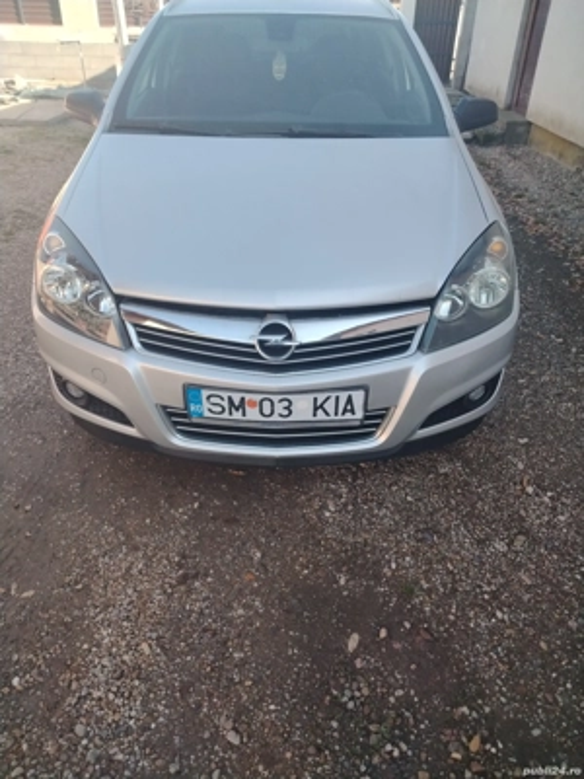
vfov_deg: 67.3
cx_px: 292
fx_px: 585
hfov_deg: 53.1
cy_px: 390
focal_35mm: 26
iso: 100
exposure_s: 1/292
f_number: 1.8
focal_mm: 4.25
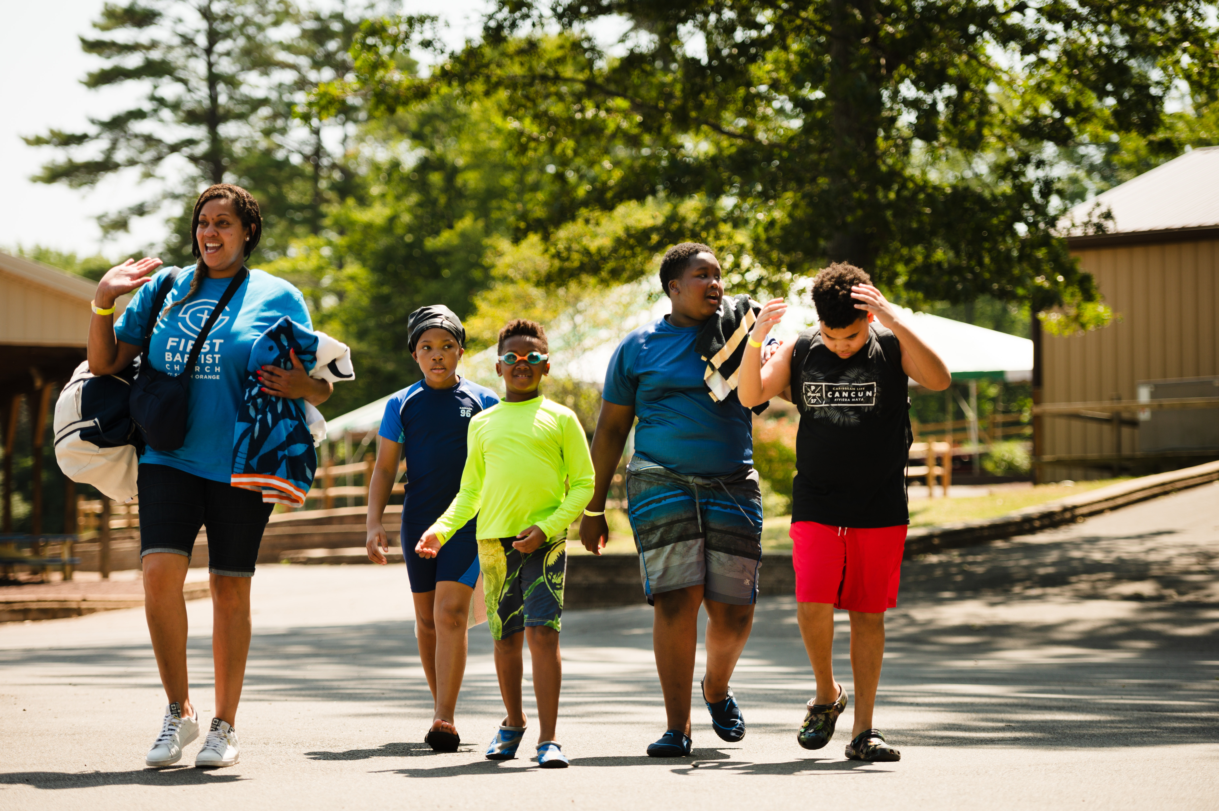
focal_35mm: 105
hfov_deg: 19.5
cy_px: 406
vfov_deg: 13.0
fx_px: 3553
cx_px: 610
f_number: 2.8
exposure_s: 1/1600
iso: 100
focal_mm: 105
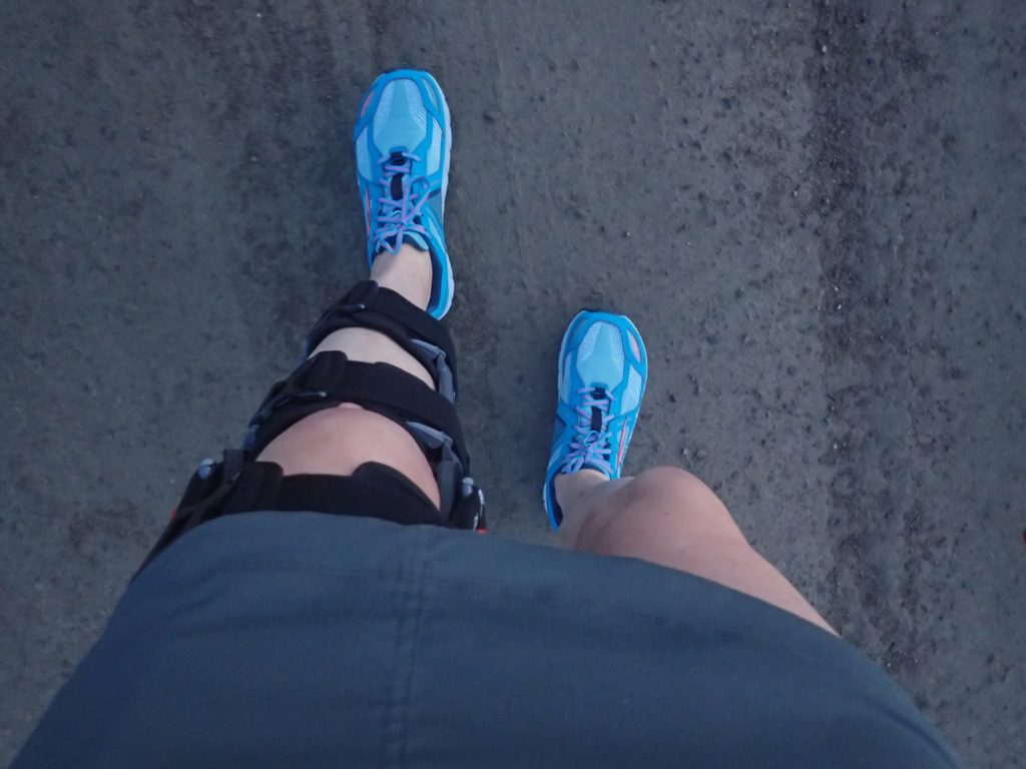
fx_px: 741
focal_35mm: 25
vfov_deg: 54.9
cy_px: 384
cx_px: 513
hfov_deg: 69.4
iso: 800
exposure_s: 1/20
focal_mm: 4.5
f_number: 2
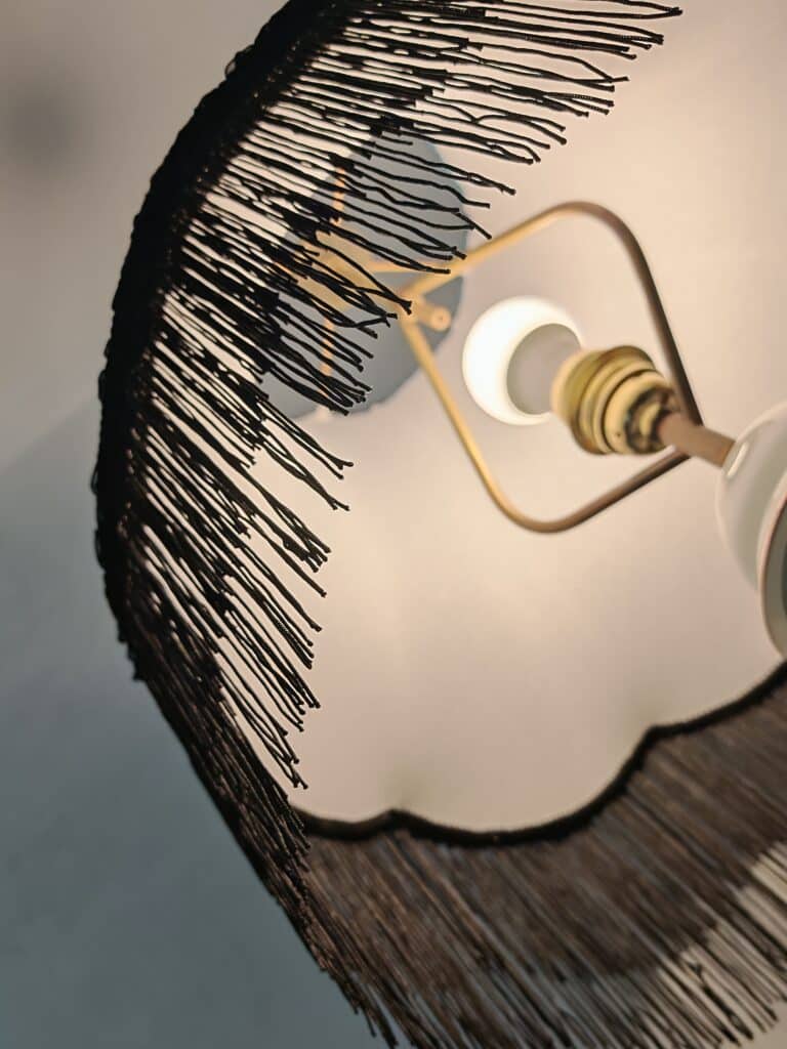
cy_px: 524
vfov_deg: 55.4
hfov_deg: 42.9
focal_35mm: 33
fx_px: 1000
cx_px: 394
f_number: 2
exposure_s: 1/340
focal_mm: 6.83
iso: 100
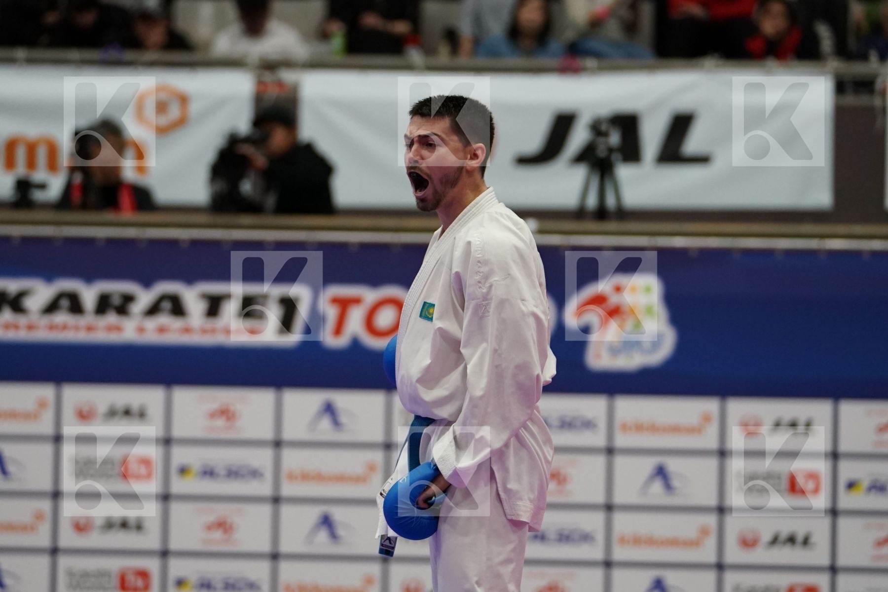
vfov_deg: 6.4
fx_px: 5328
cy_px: 296
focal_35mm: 216
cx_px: 444
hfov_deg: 9.5
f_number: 2.8
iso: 2500
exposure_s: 1/1000
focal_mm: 144
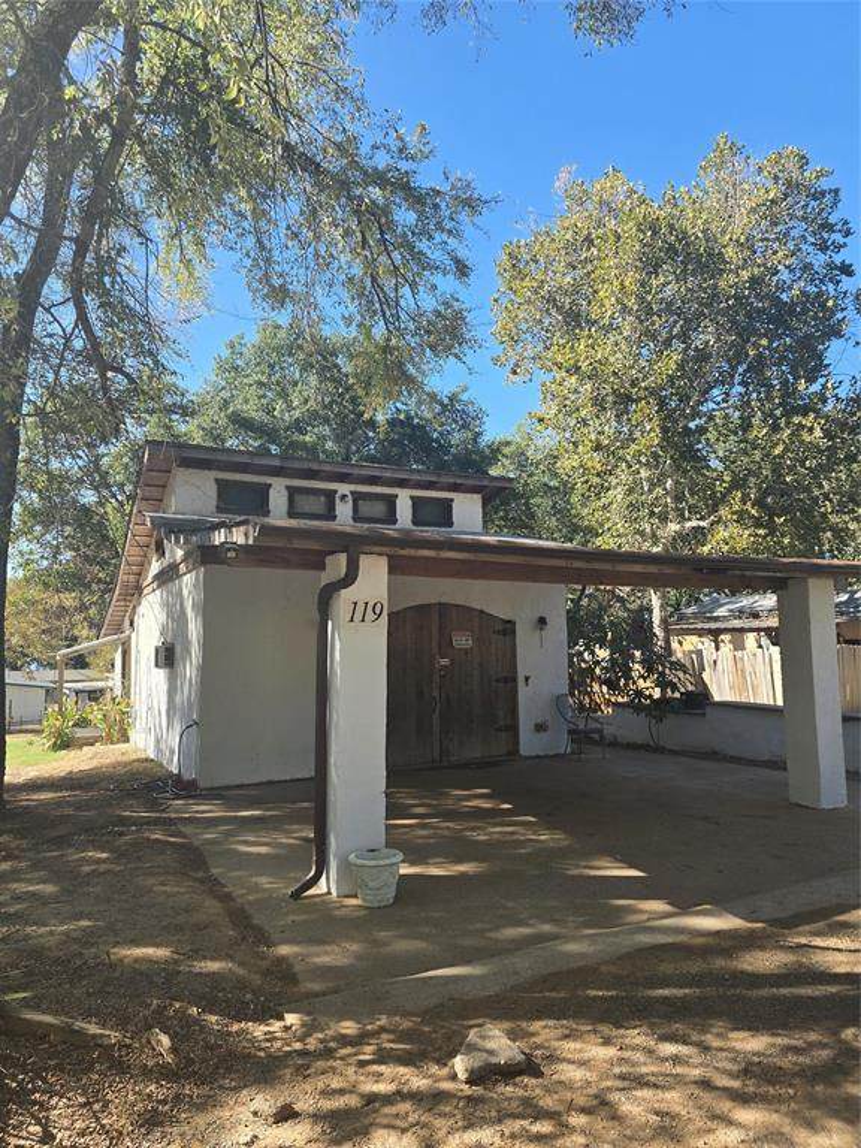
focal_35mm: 23
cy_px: 574
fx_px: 763
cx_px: 430
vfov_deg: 73.9
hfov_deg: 58.9
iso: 12
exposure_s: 1/244
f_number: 1.7
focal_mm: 6.3
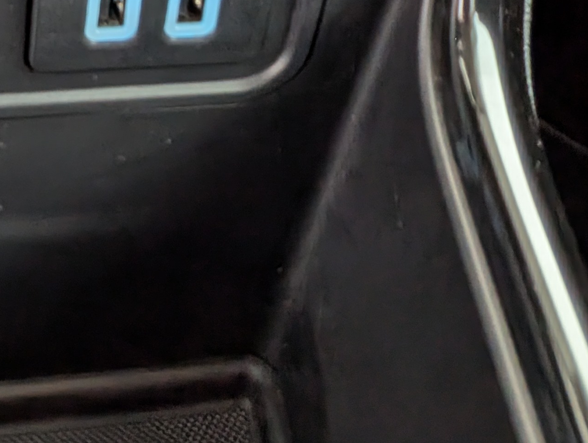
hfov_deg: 33.0
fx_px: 868
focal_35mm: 51
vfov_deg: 23.8
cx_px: -51
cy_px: -187
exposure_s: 1/24.5
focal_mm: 2.35
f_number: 2.2
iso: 344
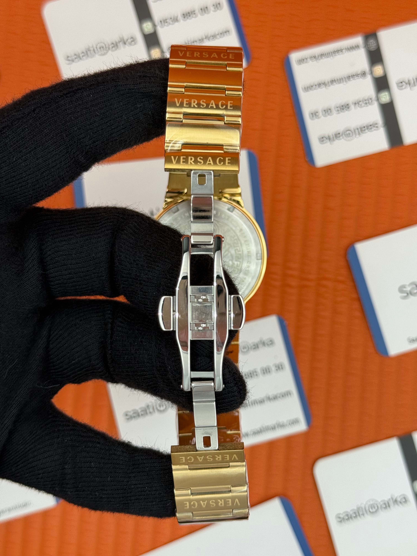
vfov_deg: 39.7
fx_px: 771
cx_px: 208
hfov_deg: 30.3
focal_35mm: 48
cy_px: 278
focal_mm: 6.76
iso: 64
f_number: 1.78
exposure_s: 1/631
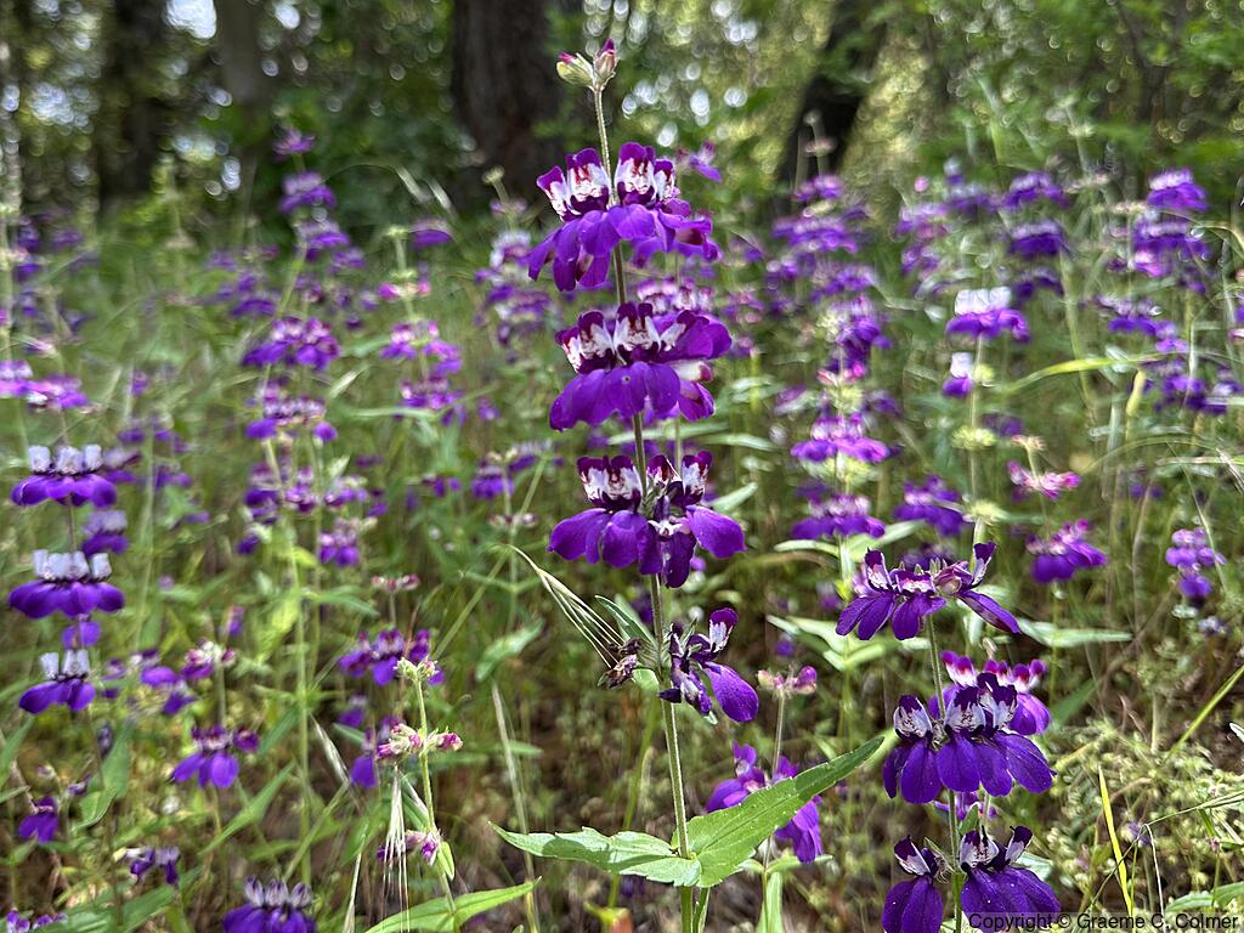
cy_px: 466
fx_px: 862
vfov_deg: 56.8
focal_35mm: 24
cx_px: 622
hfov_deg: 71.6
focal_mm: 6.86
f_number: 1.78
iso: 80
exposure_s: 1/521
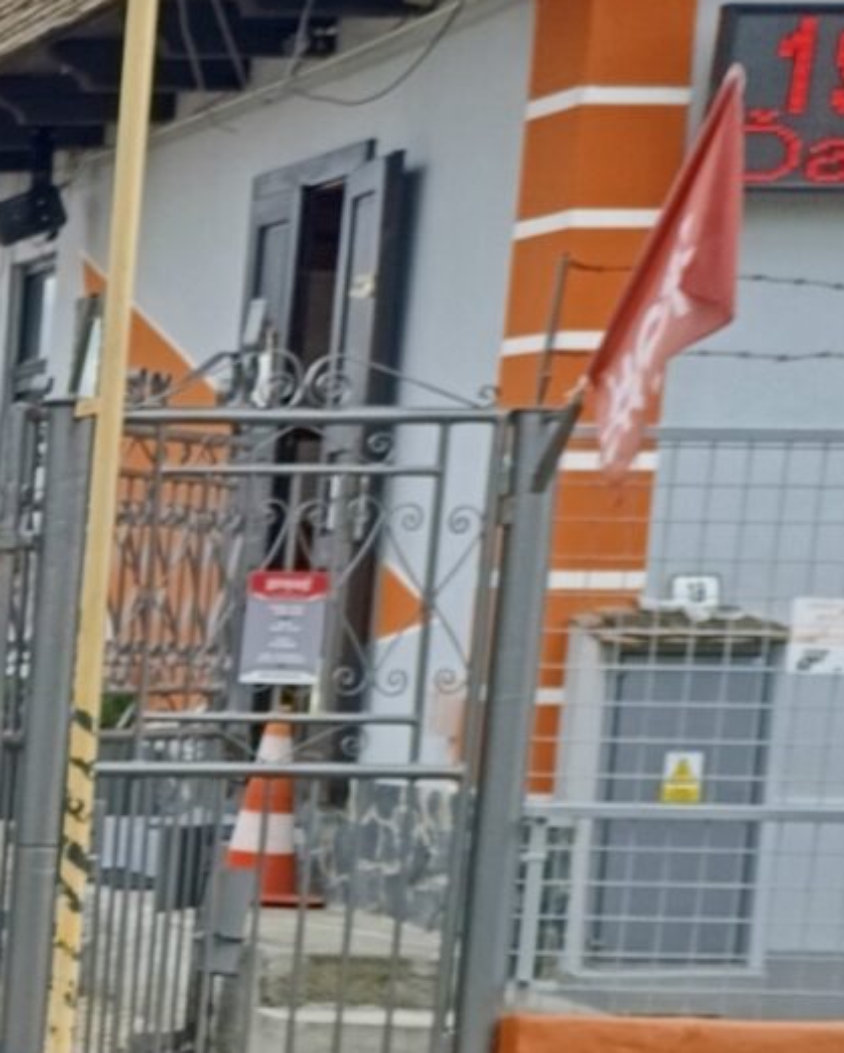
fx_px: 3432
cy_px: 1337
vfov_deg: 16.6
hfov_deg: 12.1
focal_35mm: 110
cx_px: -947
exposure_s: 1/118
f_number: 1.6
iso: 50
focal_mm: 6.14
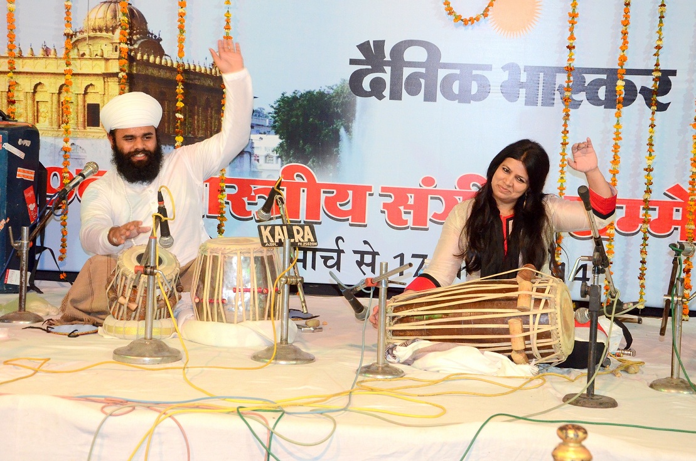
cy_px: 230
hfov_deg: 28.1
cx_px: 348
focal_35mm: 72
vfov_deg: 18.9
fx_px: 1389
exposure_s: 1/125
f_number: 7.1
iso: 2500
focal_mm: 48
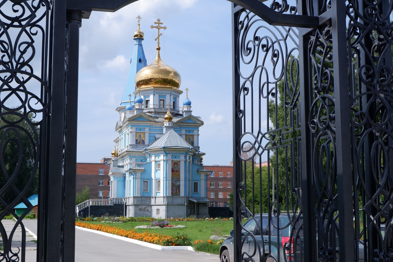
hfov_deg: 36.8
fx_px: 589
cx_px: 165
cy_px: 141
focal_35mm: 54
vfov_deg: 25.1
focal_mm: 30.5
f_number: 8
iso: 200
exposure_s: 1/450
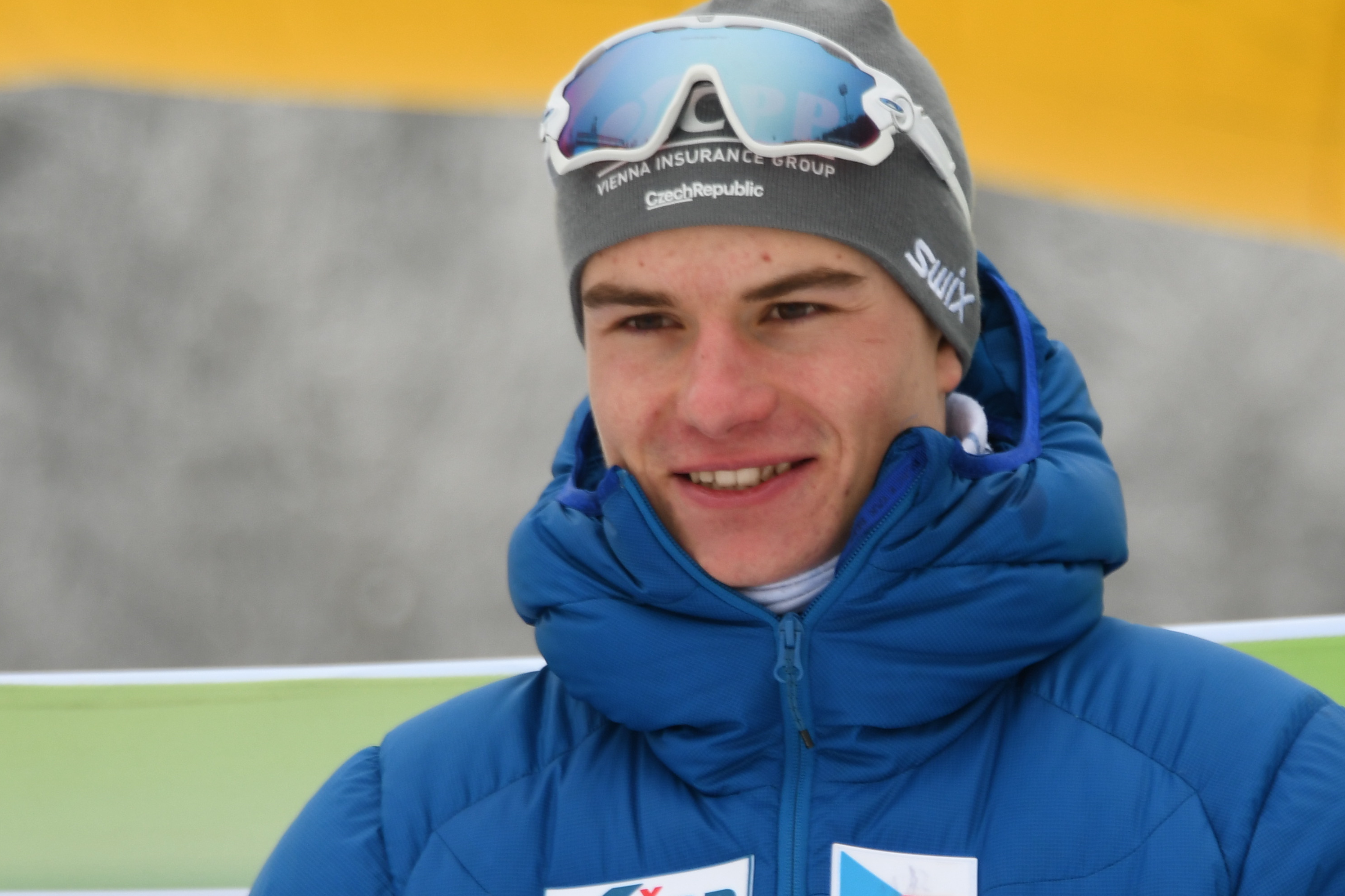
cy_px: 568
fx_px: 16698
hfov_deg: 4.6
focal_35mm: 447
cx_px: 800
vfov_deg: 3.1
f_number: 5.6
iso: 320
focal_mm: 160
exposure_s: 1/320
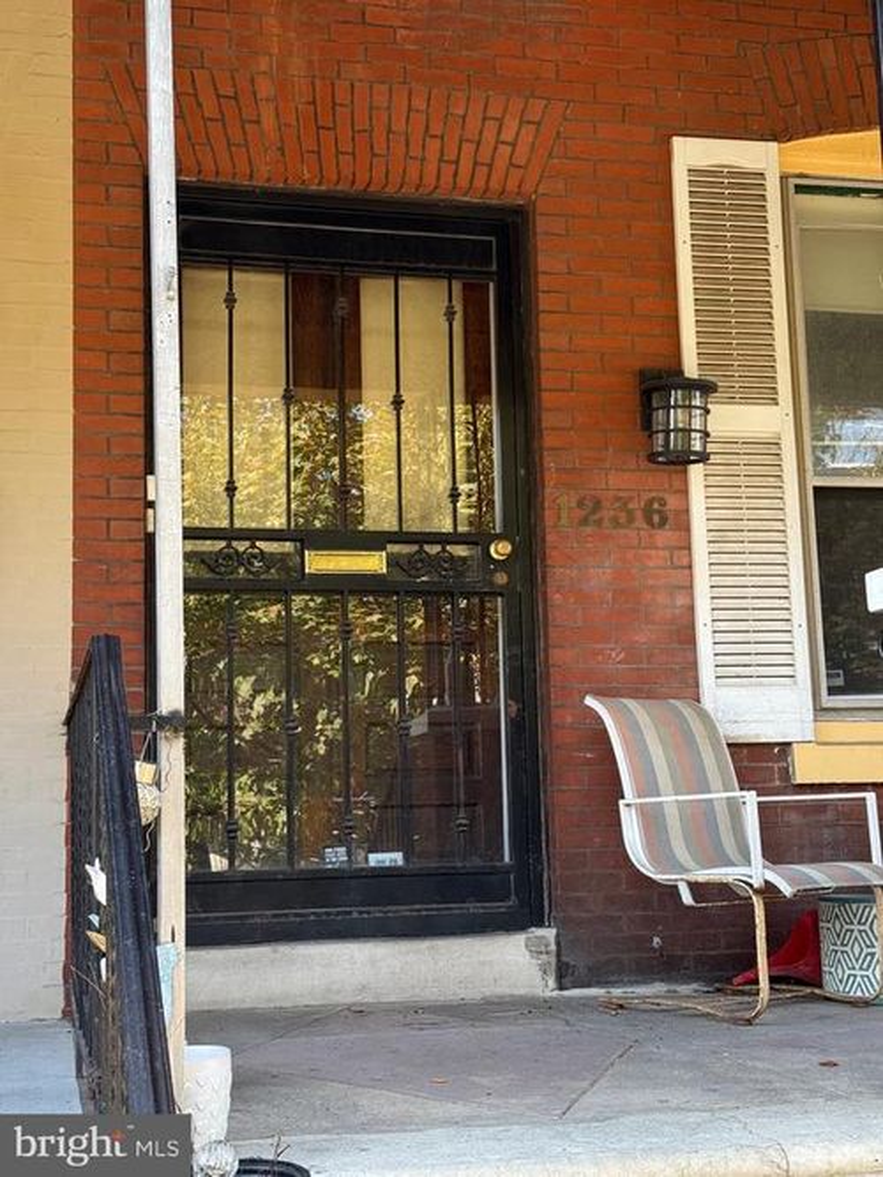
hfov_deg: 30.3
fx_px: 1633
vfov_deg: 39.7
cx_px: 442
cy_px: 588
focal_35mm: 48
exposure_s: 1/284
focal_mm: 6.76
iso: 100
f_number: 1.78
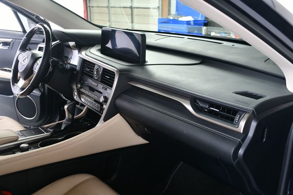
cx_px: 146
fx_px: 317
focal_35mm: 39
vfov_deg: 34.2
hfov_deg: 49.6
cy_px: 98
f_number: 4
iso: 100
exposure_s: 1/160
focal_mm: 26
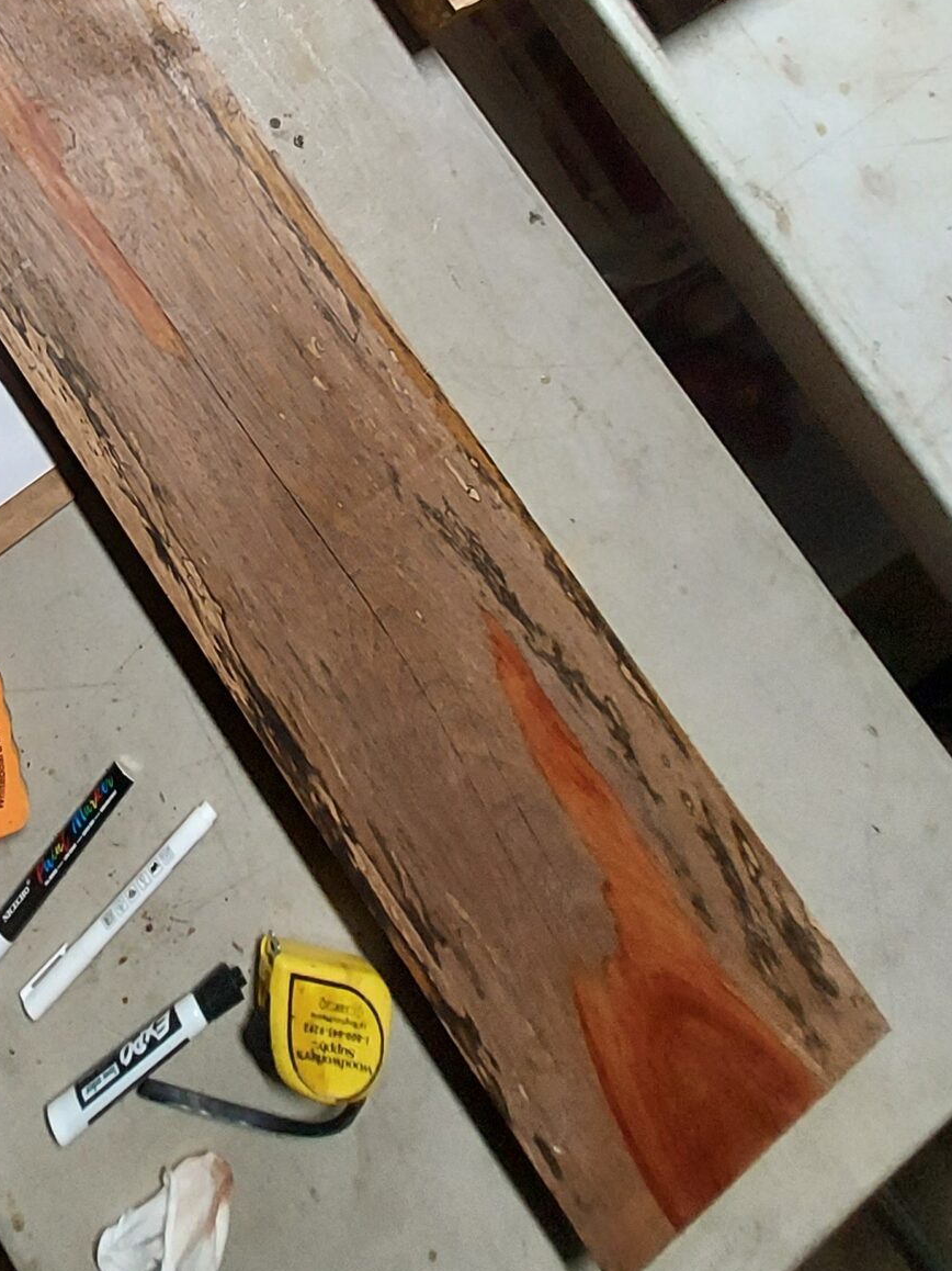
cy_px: 232
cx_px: 128
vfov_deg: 66.3
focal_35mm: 23
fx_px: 844
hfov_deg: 53.0
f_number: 2.2
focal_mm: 1.42
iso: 200
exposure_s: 1/60
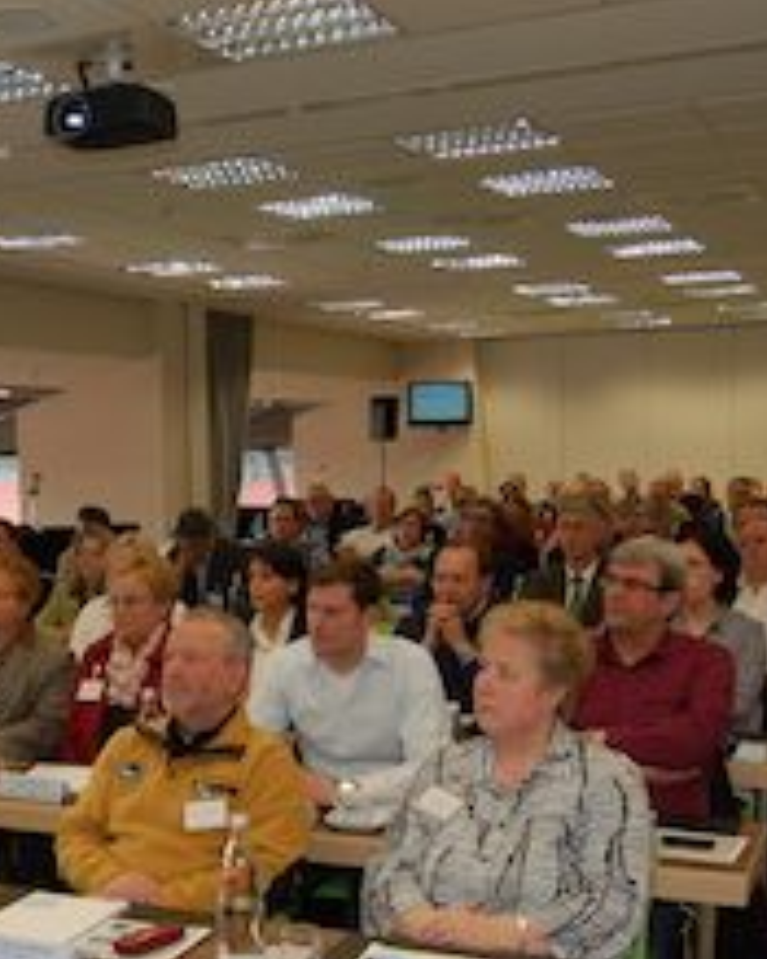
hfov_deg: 28.6
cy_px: 633
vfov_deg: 36.3
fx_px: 1448
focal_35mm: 51
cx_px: 92
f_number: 4.5
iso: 400
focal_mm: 18
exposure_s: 1/80
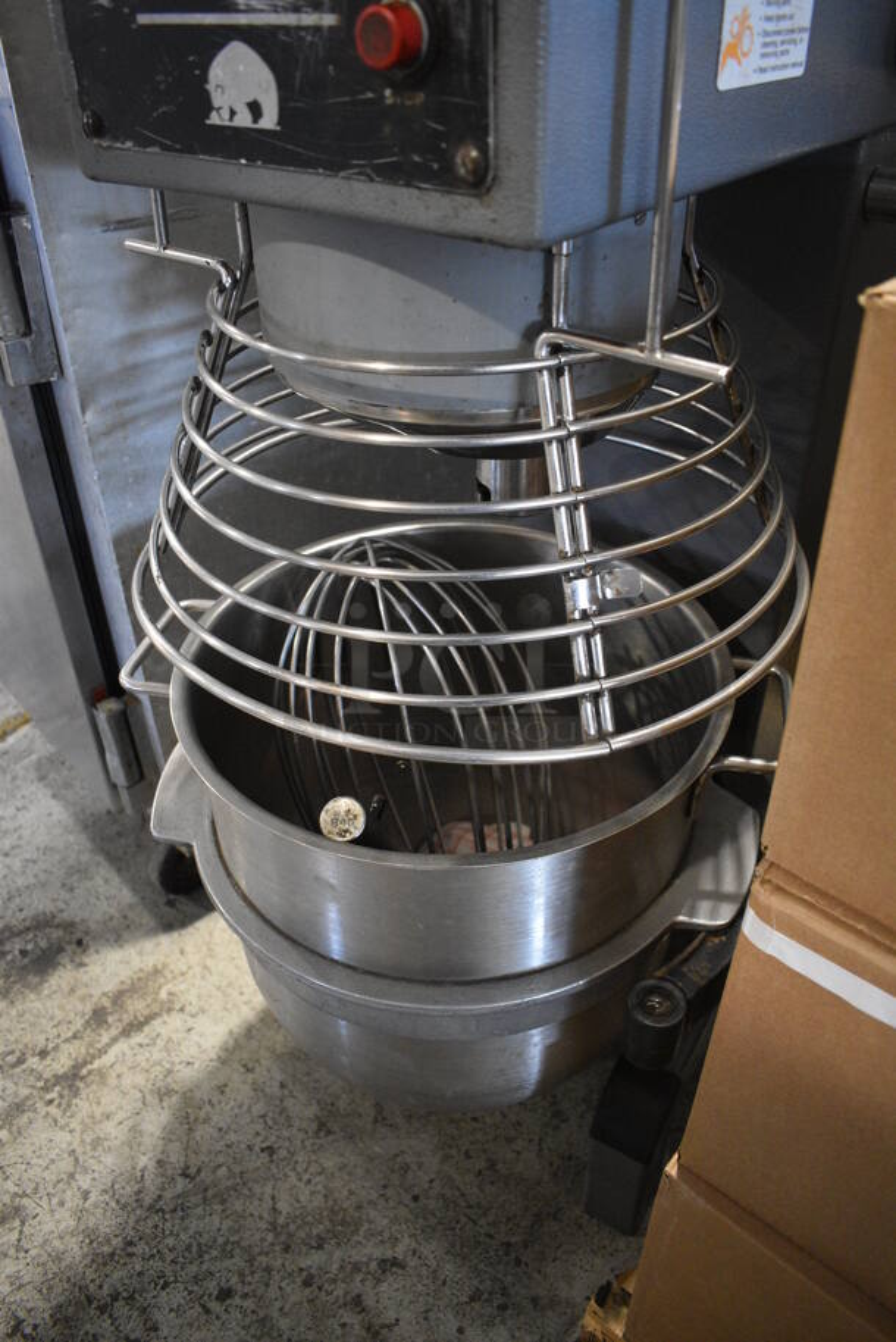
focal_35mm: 27
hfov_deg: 48.0
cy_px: 671
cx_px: 448
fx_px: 1006
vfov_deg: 67.3
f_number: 3.5
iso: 2800
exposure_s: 1/125
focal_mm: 18
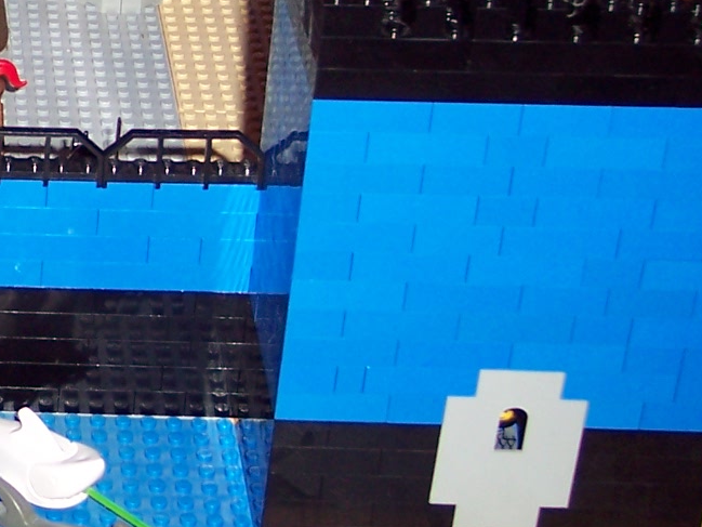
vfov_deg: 11.9
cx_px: -346
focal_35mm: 123
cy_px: -6
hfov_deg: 14.9
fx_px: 2495
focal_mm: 8
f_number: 2.8
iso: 100
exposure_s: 1/60
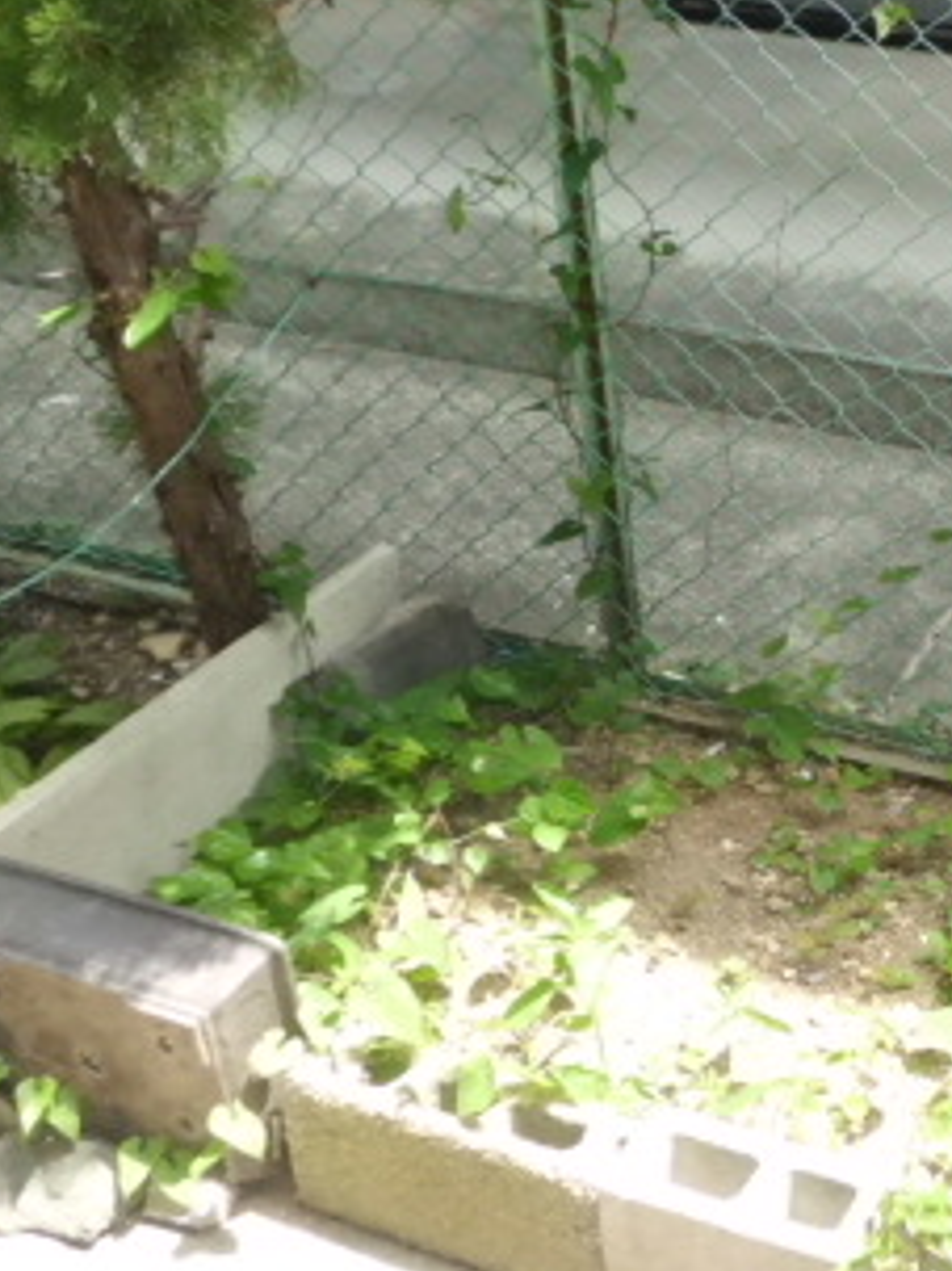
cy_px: 545
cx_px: 1082
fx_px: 2018
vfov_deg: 34.9
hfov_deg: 24.5
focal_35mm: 55
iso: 200
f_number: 2.8
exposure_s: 1/400
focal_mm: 4.7
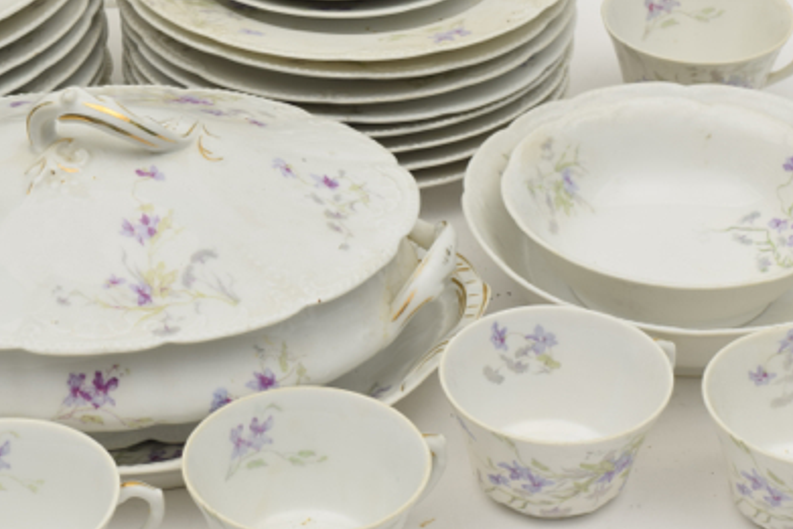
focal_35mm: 118
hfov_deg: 17.3
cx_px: 416
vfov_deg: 11.6
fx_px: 2600
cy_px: 408
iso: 100
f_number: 11
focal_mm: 48
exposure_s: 1/125
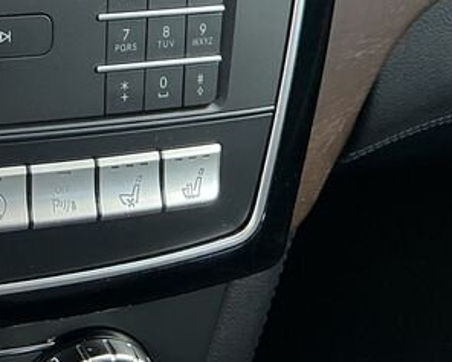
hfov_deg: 18.7
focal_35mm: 98
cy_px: -223
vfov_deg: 14.4
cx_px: -60
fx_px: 1311
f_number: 1.8
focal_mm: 3
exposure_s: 1/120
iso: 64
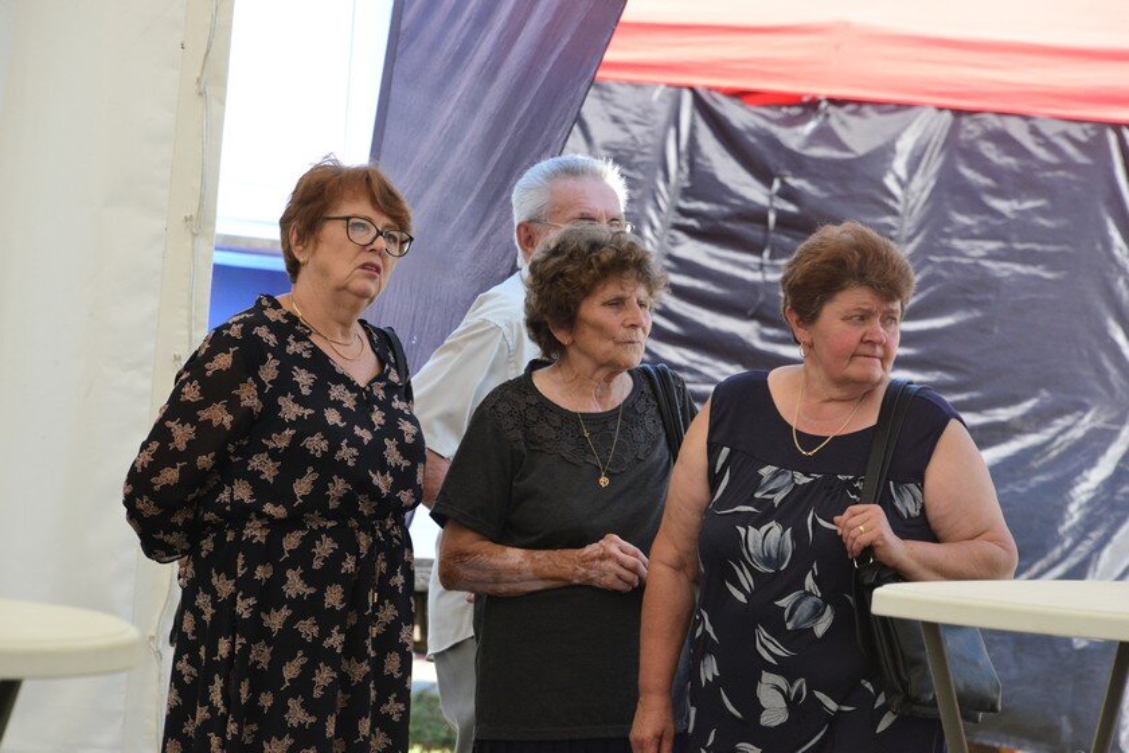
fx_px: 9408
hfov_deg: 6.9
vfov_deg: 4.6
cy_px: 376
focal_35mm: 300
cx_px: 564
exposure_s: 1/640
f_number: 13
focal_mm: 300
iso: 4000
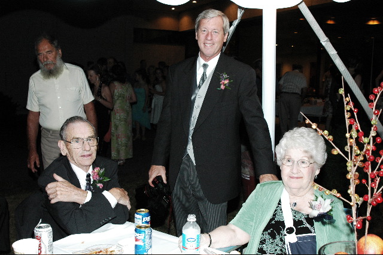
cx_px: 192
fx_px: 383
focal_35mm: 36
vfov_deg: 36.8
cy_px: 128
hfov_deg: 53.2
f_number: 5.6
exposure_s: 1/60
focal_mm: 24
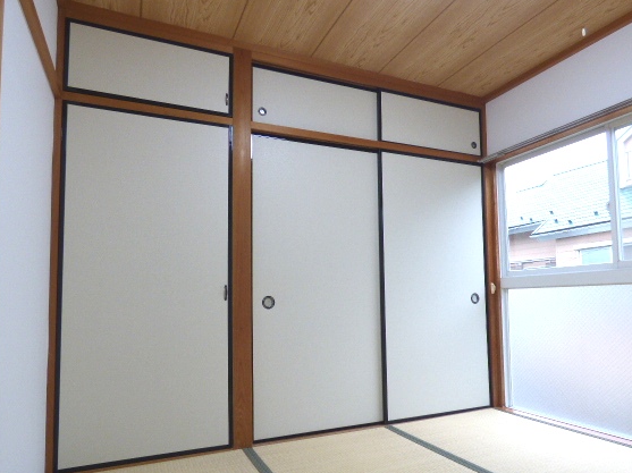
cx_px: 335
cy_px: 271
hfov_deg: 73.9
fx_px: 420
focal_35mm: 23
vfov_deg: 58.6
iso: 200
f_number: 2.8
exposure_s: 1/60
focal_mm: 3.58
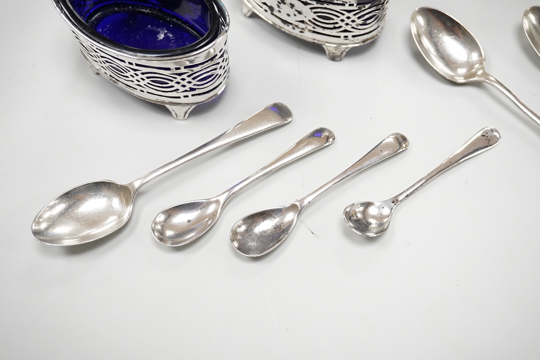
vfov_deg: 29.9
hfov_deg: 43.6
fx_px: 675
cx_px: 270
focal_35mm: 45
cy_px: 180
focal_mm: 30
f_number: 7.1
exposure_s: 1/320
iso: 2500
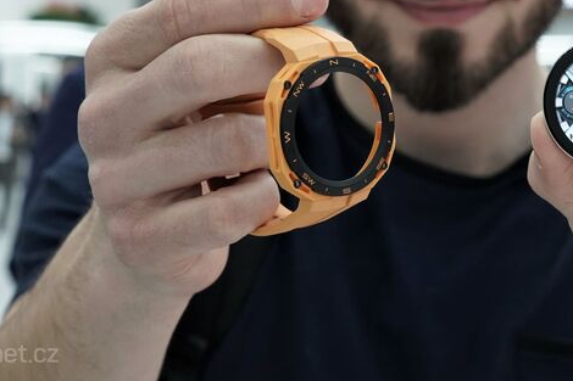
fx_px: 1527
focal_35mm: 96
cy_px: 1
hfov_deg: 21.1
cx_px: 427
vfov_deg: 14.0
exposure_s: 1/160
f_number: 8
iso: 1600
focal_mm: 47
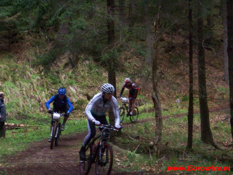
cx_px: 116
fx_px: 788
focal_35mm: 117
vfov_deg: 12.7
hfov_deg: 16.8
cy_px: 88
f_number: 4.4
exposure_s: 1/125
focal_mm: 19.2
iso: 400
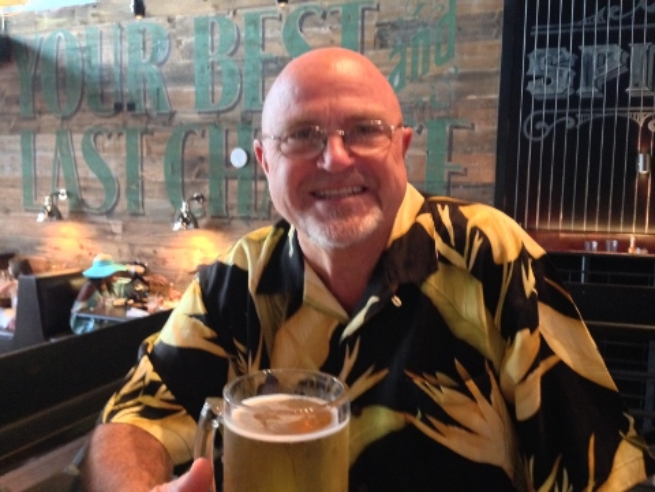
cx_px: 328
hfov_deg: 55.4
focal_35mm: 33
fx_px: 624
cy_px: 246
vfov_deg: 42.9
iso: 640
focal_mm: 4.12
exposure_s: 1/15
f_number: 2.4
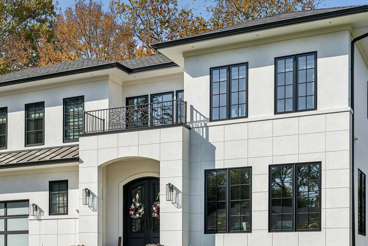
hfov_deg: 36.2
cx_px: 160
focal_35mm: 55
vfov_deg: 24.6
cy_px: 149
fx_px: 562
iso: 200
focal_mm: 35
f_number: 8
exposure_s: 1/500
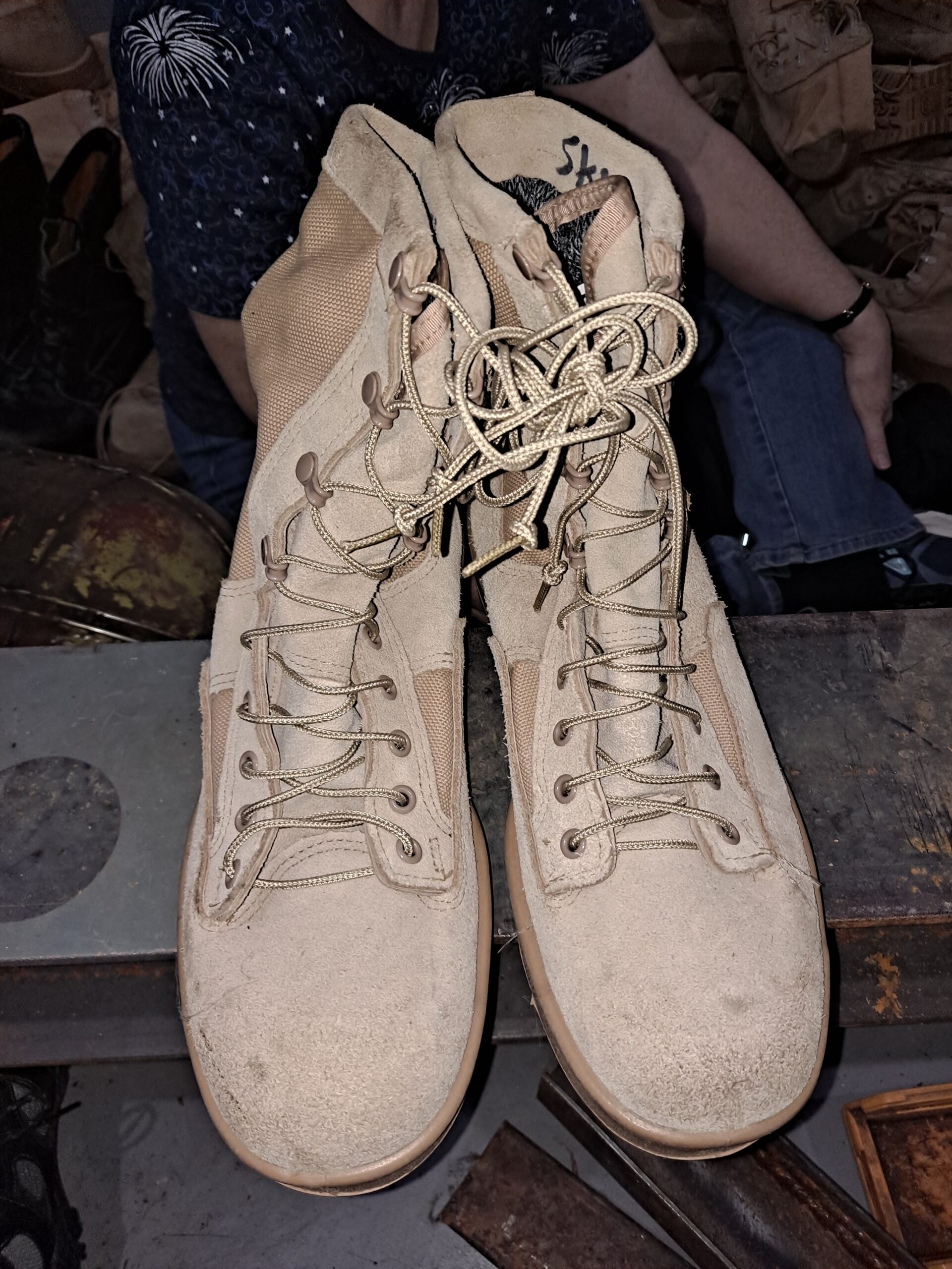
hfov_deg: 54.9
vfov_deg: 69.4
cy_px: 634
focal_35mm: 25
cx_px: 476
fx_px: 917
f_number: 2
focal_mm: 4.6
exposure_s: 1/60
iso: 80
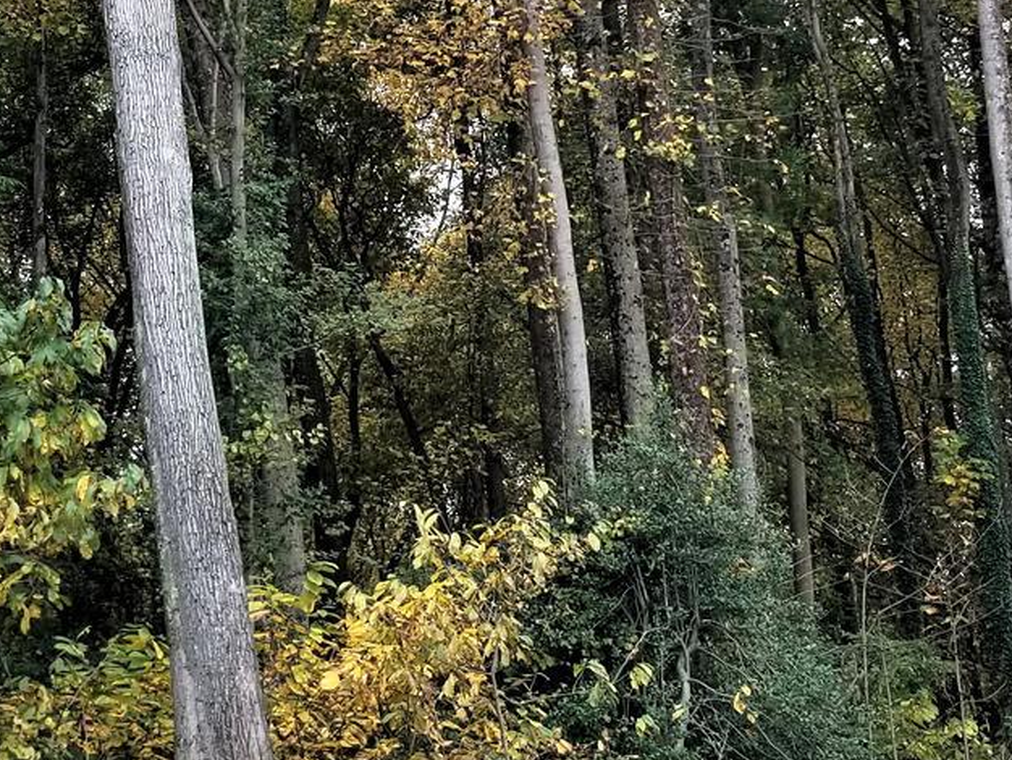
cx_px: 221
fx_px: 2486
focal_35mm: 85
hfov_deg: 22.7
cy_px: 13
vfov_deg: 17.0
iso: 50
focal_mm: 4.3
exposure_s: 1/450
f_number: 1.7
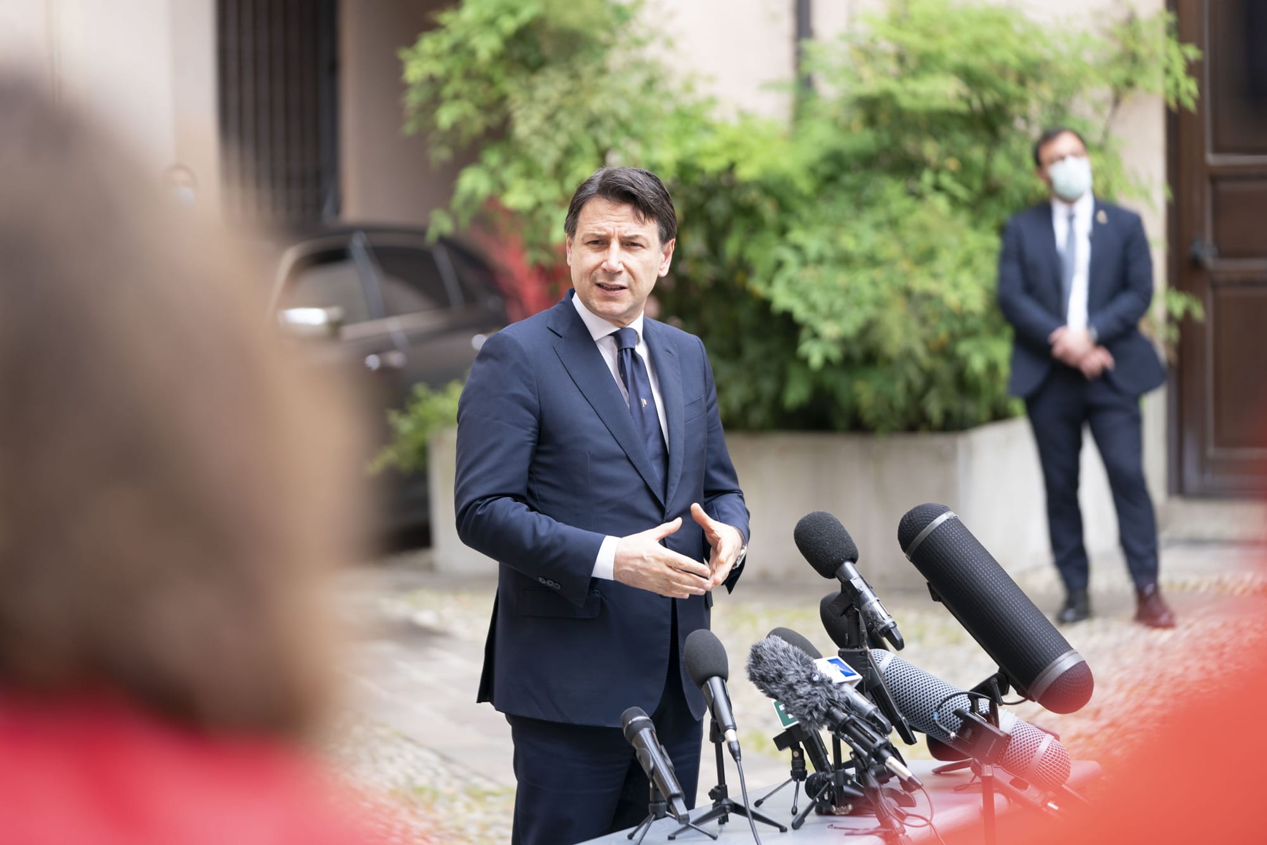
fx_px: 4223
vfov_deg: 11.4
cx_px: 634
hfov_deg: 17.1
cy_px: 422
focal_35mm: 120
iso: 200
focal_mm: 120
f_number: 2.8
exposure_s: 1/250
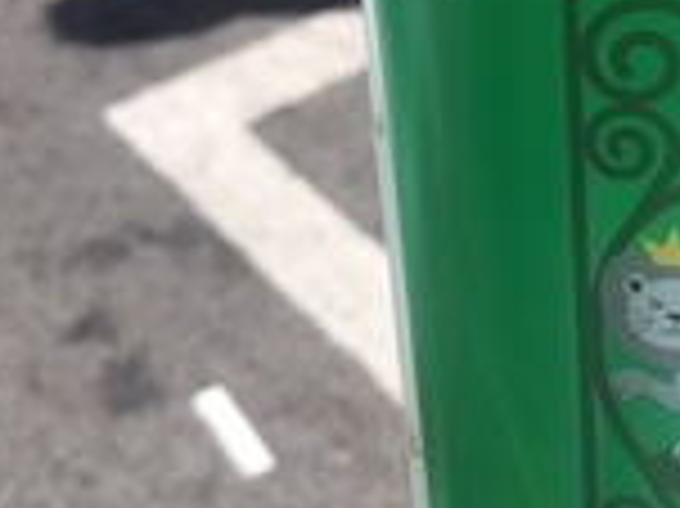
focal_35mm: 67
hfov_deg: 28.4
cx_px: 540
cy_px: 232
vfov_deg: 21.9
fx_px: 1315
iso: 25
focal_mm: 4.15
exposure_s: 1/1748
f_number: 2.2
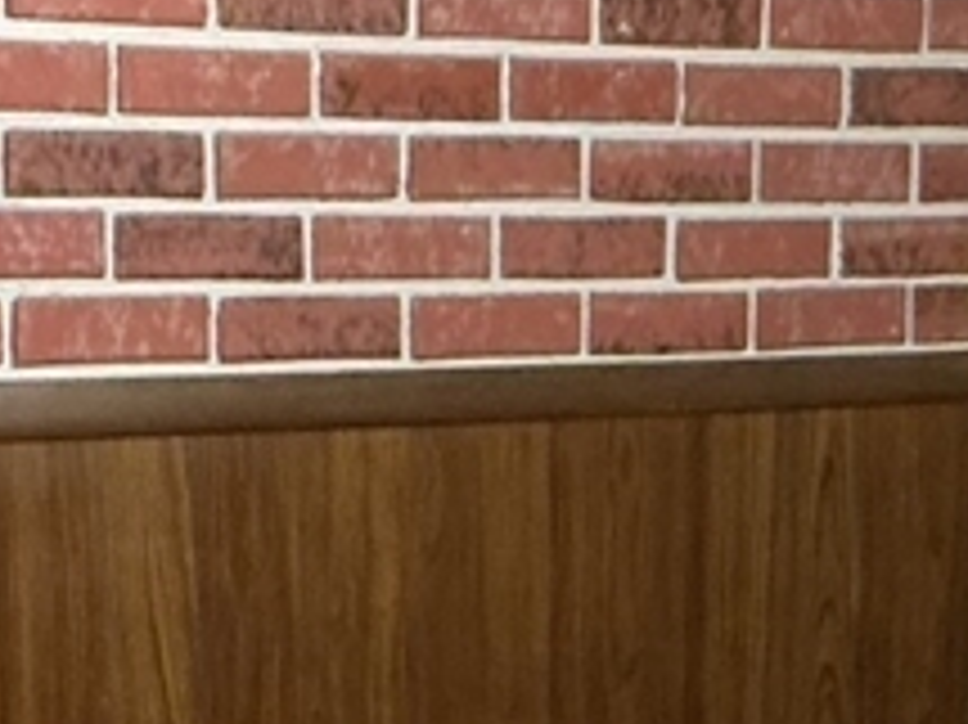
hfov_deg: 14.2
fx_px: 3857
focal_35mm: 138
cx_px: 756
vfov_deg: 10.5
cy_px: 935
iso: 320
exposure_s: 1/30
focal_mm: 3
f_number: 1.8
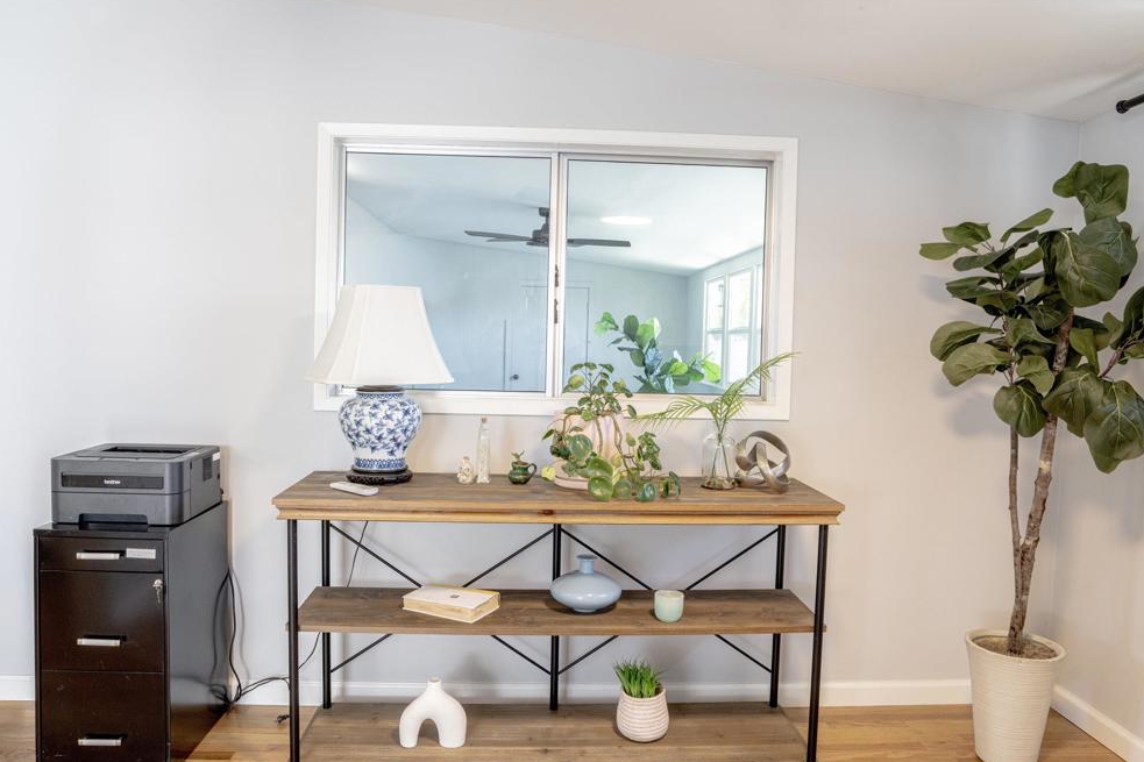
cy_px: 390
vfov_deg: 51.3
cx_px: 575
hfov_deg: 71.5
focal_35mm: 25
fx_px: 794
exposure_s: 1/40
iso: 640
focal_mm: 24
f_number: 8
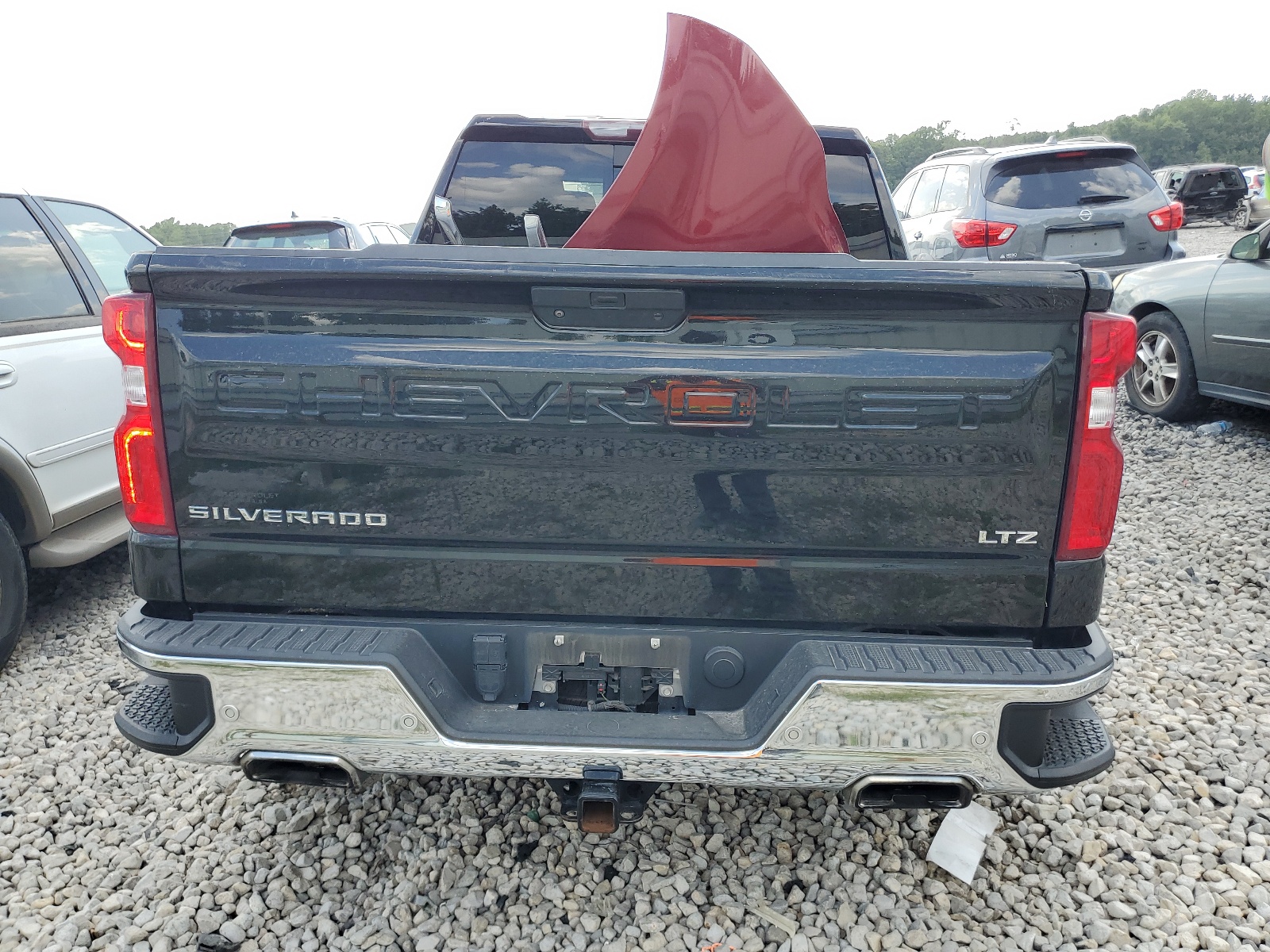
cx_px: 635
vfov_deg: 53.1
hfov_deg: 67.3
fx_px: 954
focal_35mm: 26
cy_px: 476
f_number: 1.5
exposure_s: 1/714
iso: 50
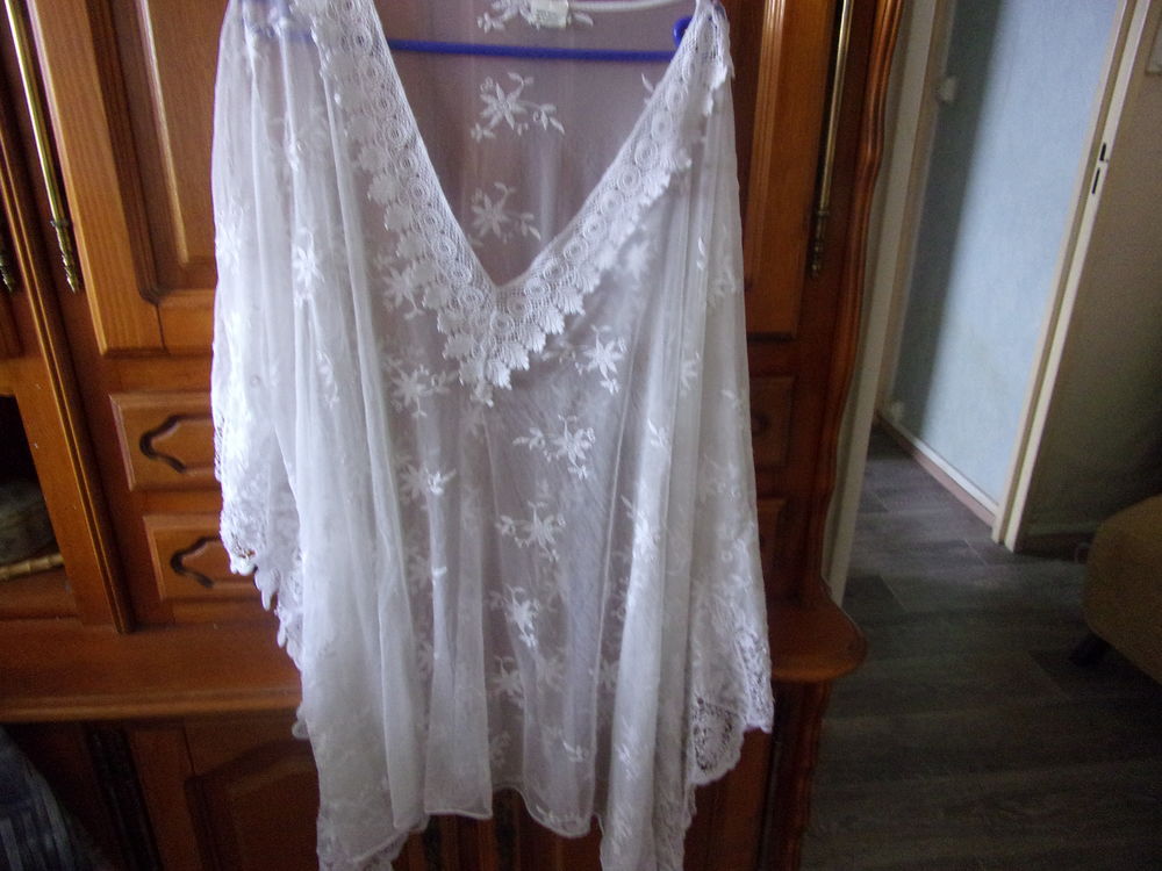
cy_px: 436
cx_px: 581
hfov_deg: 71.6
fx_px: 806
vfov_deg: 56.8
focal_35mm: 24
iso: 315
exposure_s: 1/17
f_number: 3.3
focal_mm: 4.3
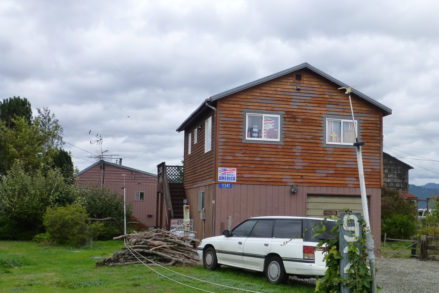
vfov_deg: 31.2
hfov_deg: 45.4
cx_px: 219
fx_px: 524
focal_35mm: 43
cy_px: 163
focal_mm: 7.4
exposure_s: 1/400
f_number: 3.9
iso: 160
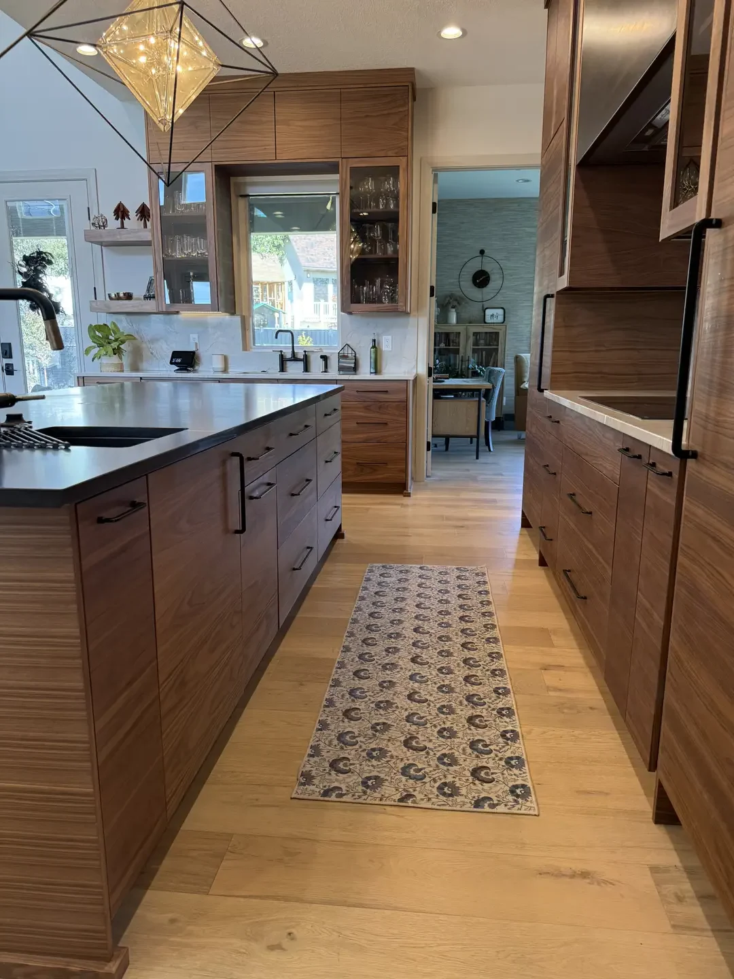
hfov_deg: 56.8
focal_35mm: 24
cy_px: 490
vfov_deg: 71.6
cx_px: 367
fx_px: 679
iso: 250
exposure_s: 1/120
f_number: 1.78
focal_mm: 6.76
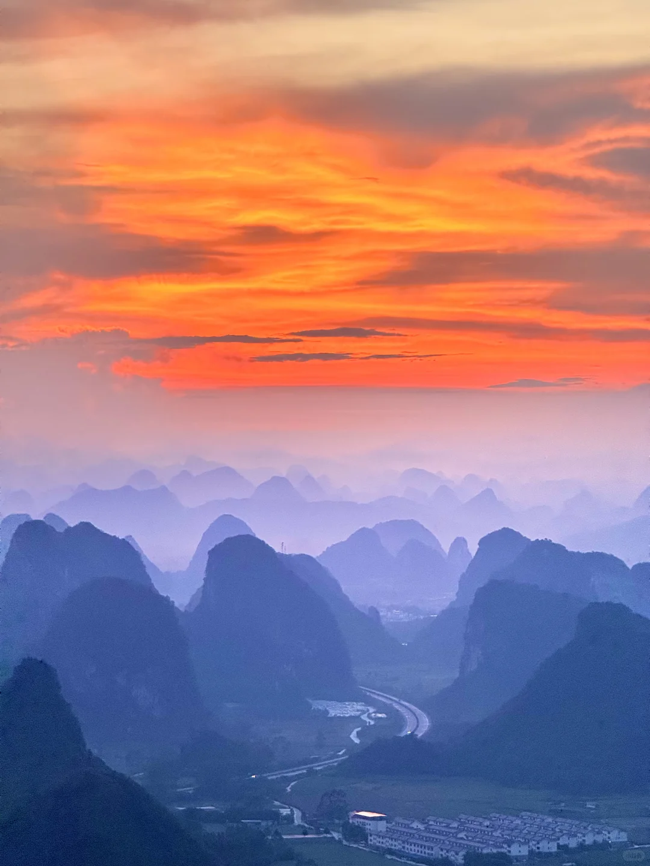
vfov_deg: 16.4
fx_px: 3004
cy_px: 433
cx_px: 325
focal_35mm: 120
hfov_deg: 12.3
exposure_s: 1/99
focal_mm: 15.66
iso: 160
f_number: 2.8
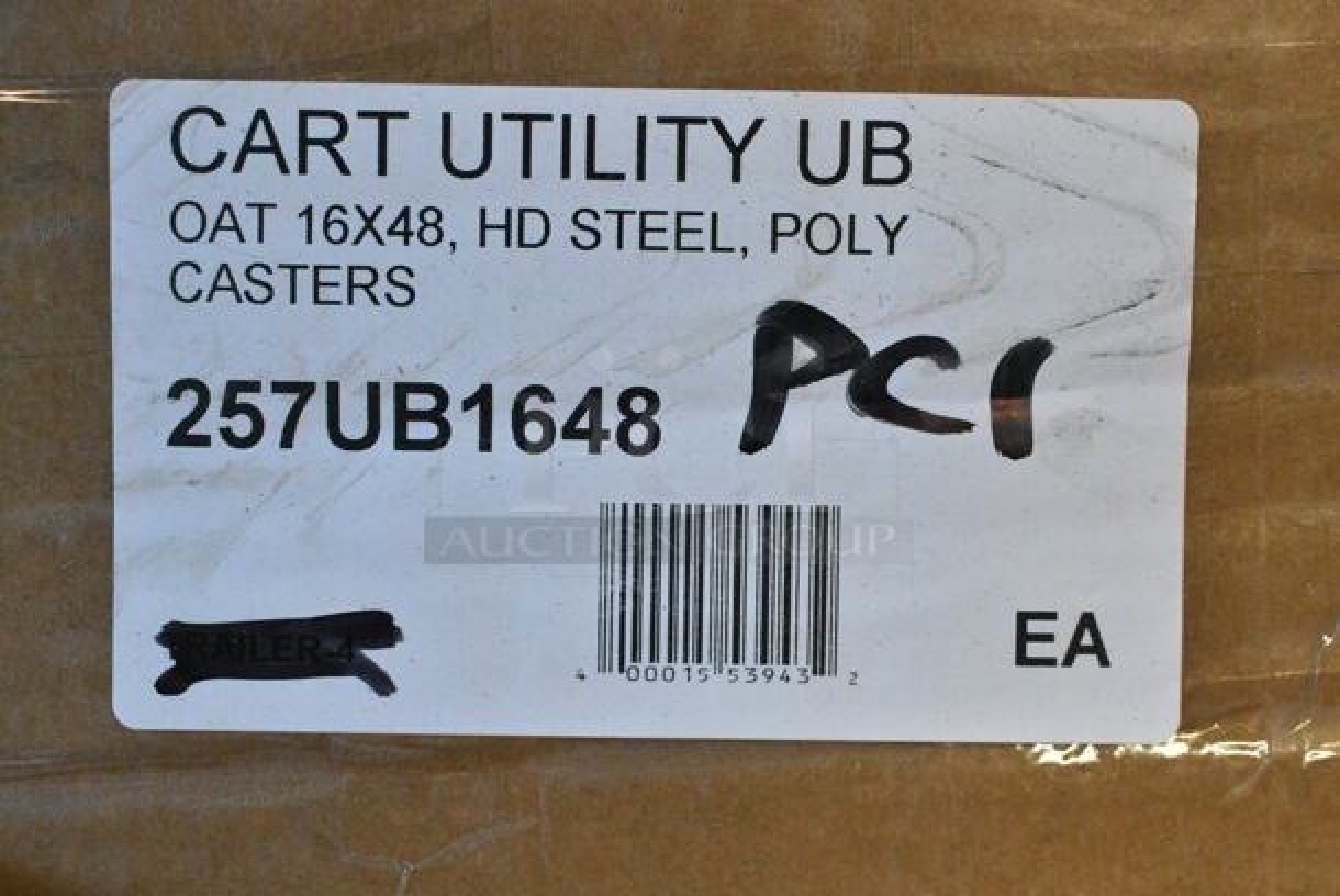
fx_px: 1900
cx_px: 670
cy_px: 448
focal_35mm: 51
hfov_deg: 38.8
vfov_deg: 26.5
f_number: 7.1
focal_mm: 34
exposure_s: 1/200
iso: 6400
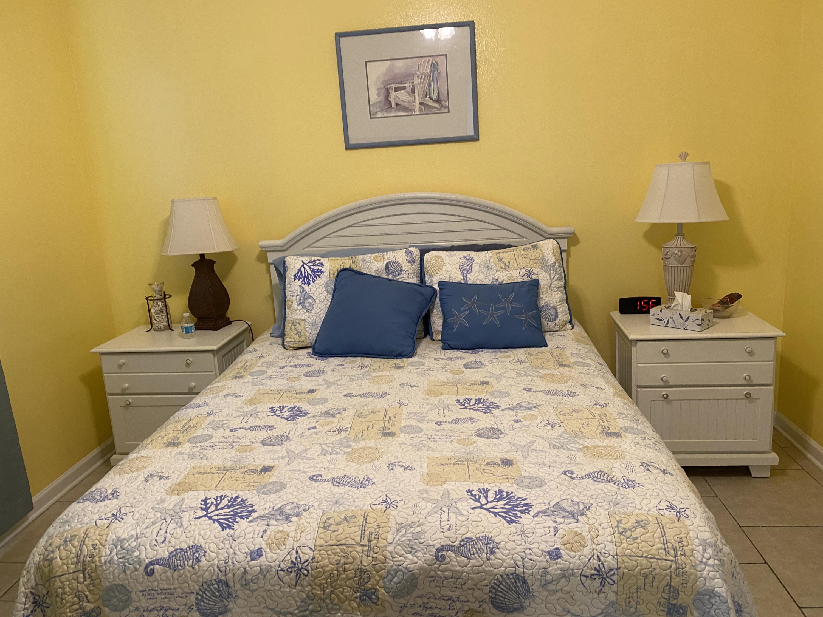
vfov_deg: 53.1
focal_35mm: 26
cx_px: 412
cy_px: 308
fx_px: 618
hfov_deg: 67.3
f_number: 1.8
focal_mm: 4.25
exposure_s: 1/60
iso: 200
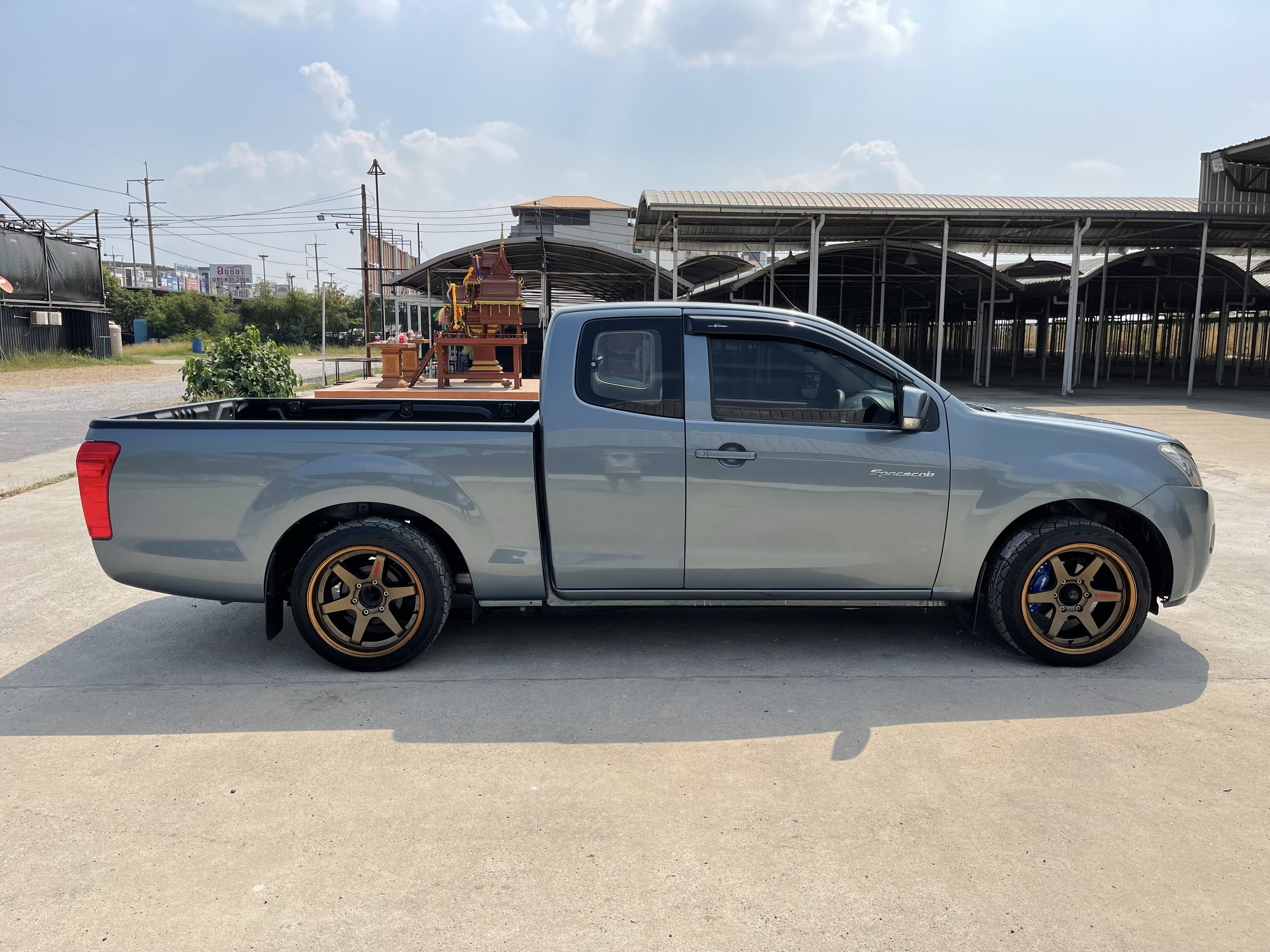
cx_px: 635
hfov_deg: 67.3
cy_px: 476
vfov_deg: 53.1
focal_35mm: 26
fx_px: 954
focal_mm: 5.1
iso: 32
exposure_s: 1/5128
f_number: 1.6
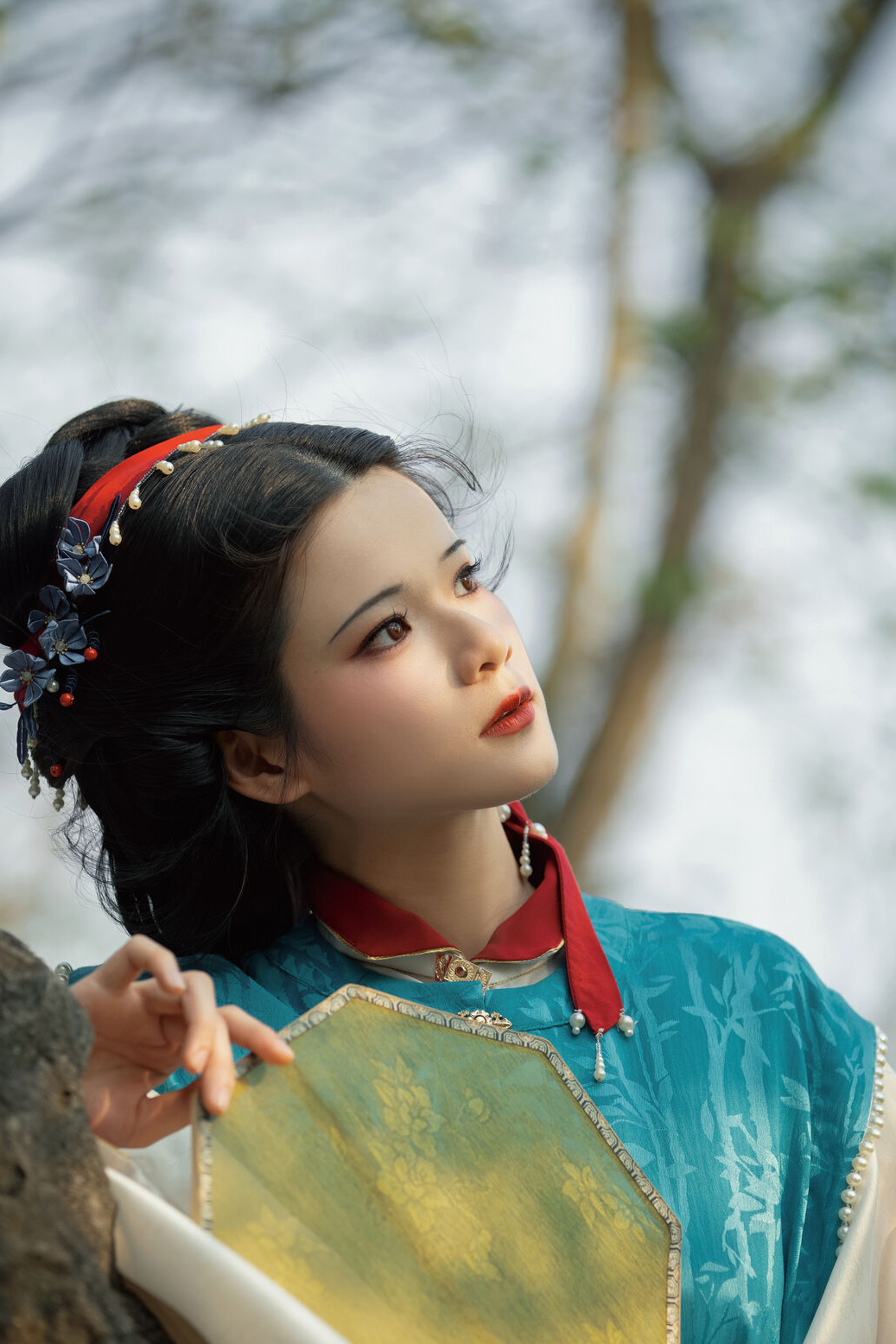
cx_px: 492
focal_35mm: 155
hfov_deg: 8.9
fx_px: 5788
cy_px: 777
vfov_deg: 13.2
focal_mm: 135
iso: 200
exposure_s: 1/800
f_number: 2.8
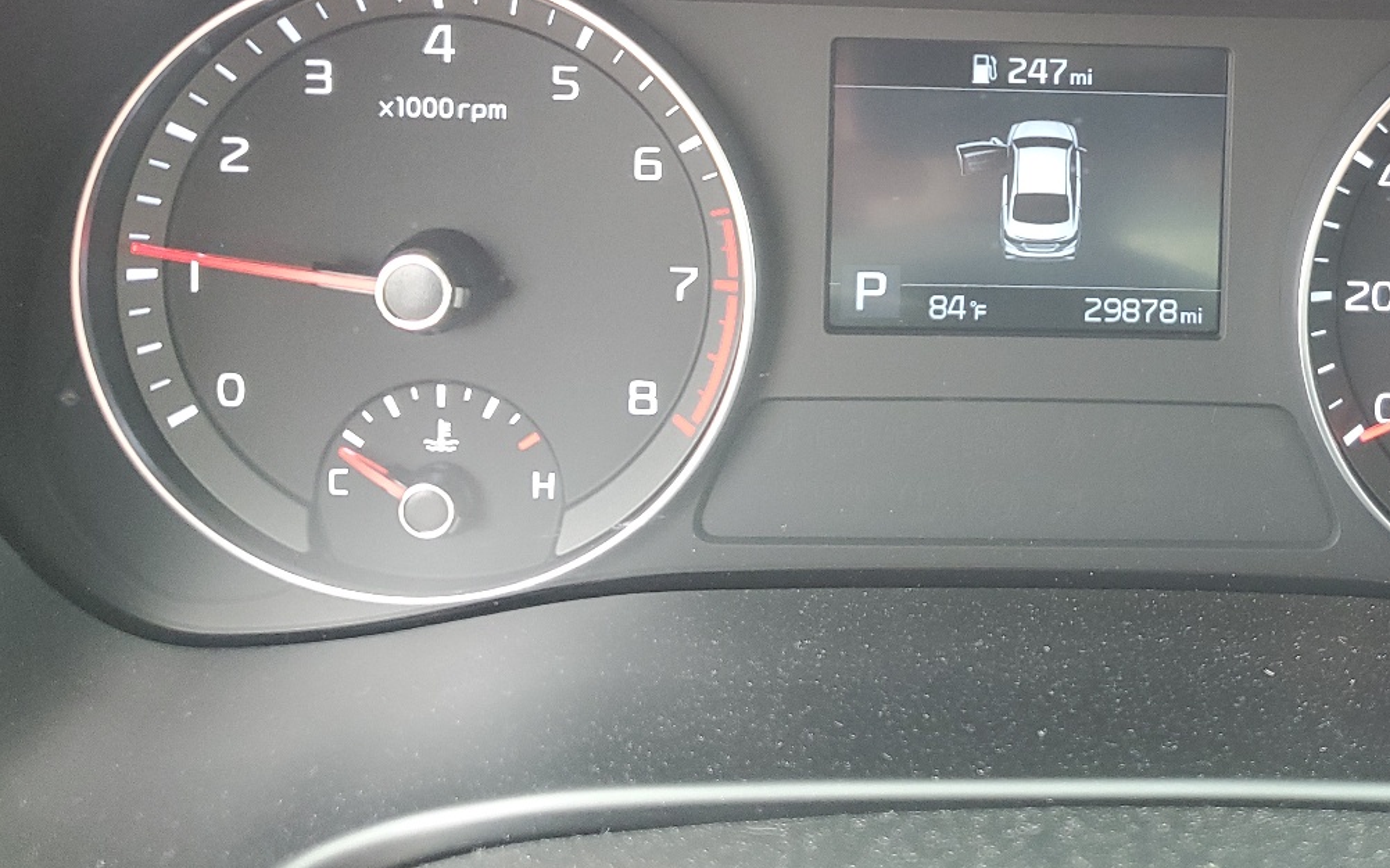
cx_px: 1076
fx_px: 1667
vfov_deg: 28.5
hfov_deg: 43.5
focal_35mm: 44
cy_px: 158
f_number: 1.5
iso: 113
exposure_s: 1/60.2
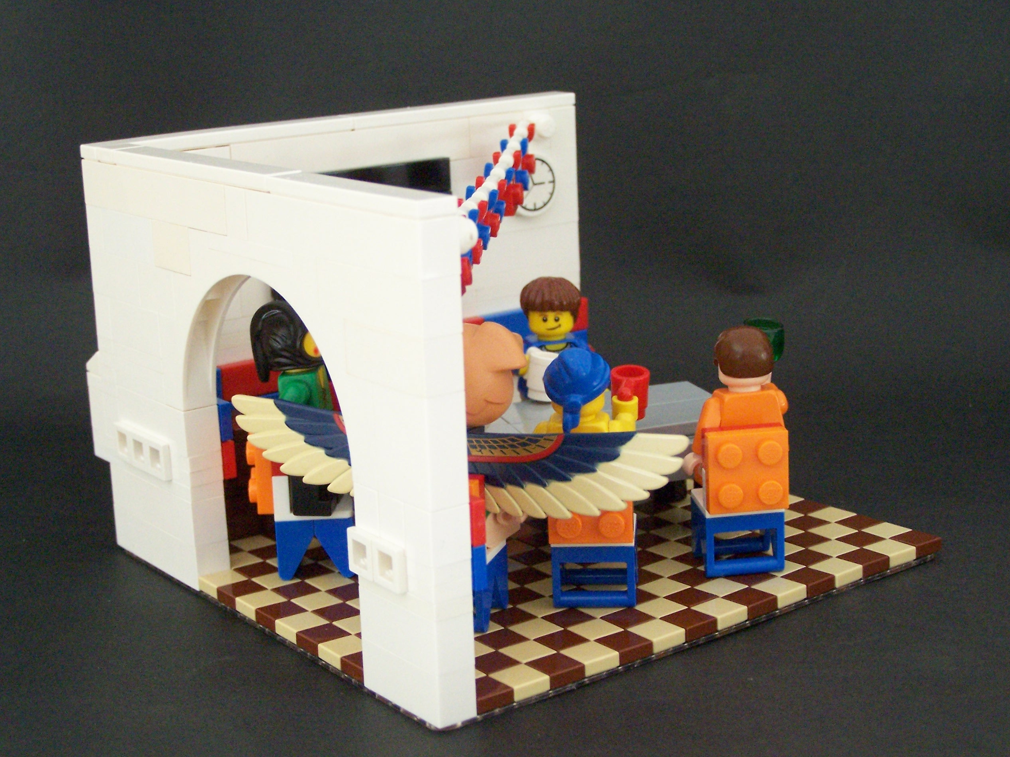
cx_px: 501
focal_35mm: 65
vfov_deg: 22.6
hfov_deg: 29.8
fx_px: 1897
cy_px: 382
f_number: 3.2
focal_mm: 10.7
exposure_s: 1/3
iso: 400
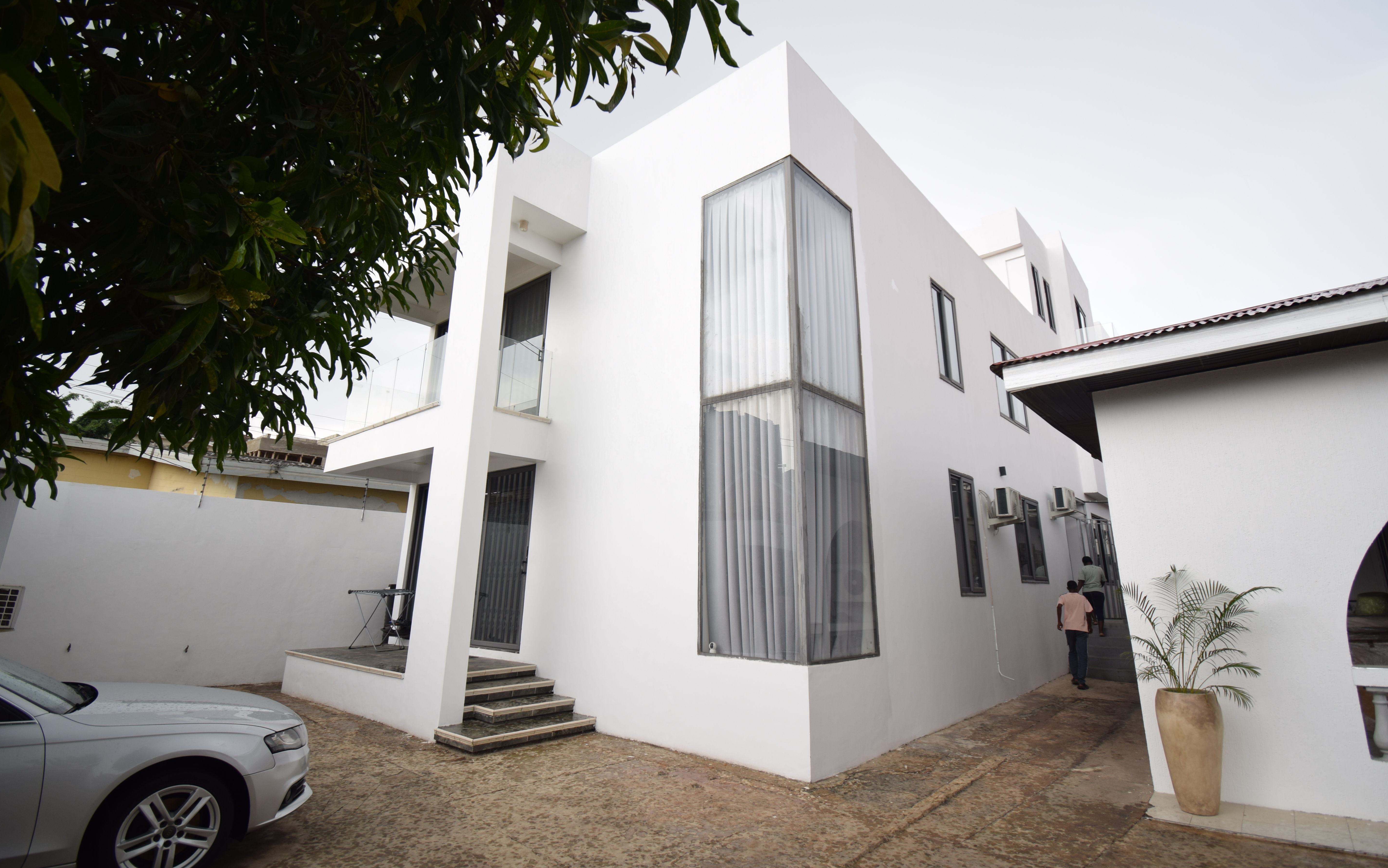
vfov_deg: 71.1
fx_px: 605
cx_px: 708
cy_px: 397
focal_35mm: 16
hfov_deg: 97.8
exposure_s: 1/80
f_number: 4.5
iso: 100
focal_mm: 10
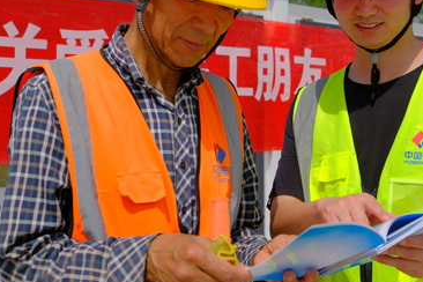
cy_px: 95
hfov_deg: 35.0
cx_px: 231
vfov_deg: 23.7
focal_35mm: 57
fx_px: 670
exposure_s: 1/2700
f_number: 4.5
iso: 320
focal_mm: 25.3
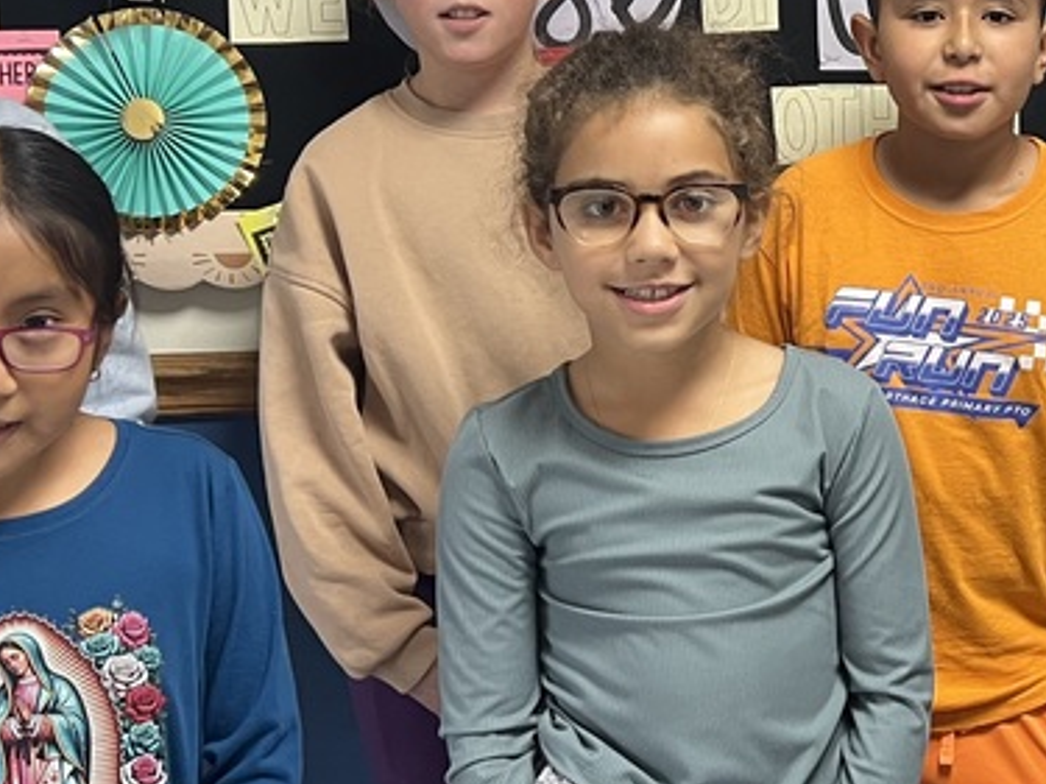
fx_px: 2145
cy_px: 293
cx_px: 940
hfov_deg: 26.5
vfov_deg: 20.7
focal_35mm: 71
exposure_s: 1/78
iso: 125
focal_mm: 5.7
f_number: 1.5
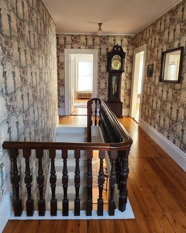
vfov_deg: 66.0
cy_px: 114
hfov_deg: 54.9
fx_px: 179
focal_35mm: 26
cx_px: 95
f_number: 1.8
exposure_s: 1/120
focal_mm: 5
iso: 500
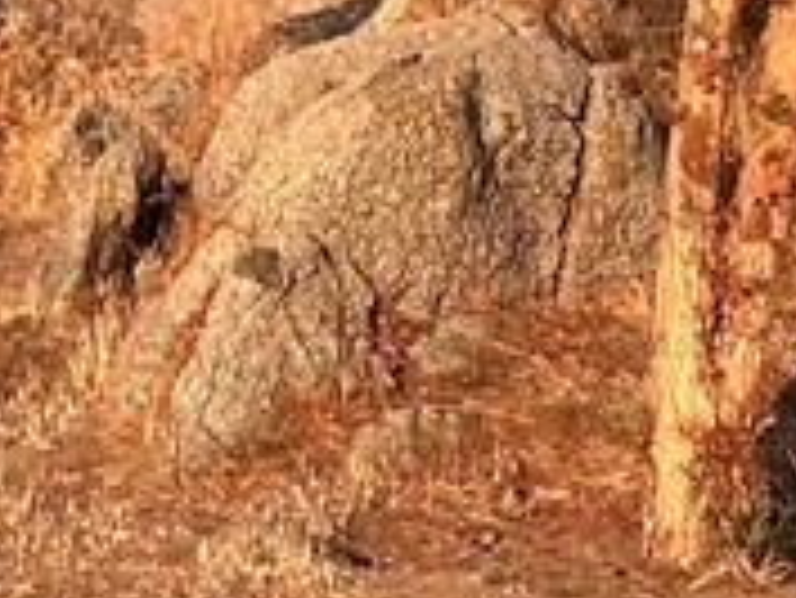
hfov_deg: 7.0
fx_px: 6374
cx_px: -364
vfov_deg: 5.3
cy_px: -306
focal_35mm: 277
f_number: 1.78
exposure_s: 1/1453
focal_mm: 6.86
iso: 64
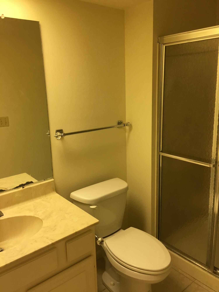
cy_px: 146
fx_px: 245
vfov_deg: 61.7
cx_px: 110
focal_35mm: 29
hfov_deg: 48.2
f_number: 2.2
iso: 40
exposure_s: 1/15
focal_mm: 4.15
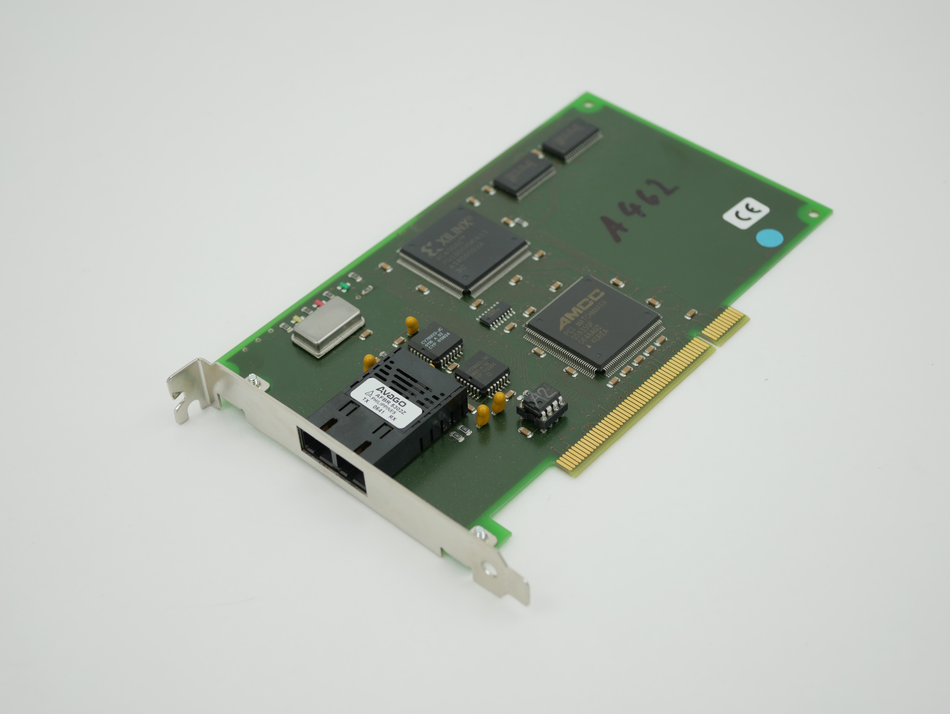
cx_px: 475
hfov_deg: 32.2
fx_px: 1647
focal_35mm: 60
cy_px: 357
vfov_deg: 24.4
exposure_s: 1/125
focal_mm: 30
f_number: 3.5
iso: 200
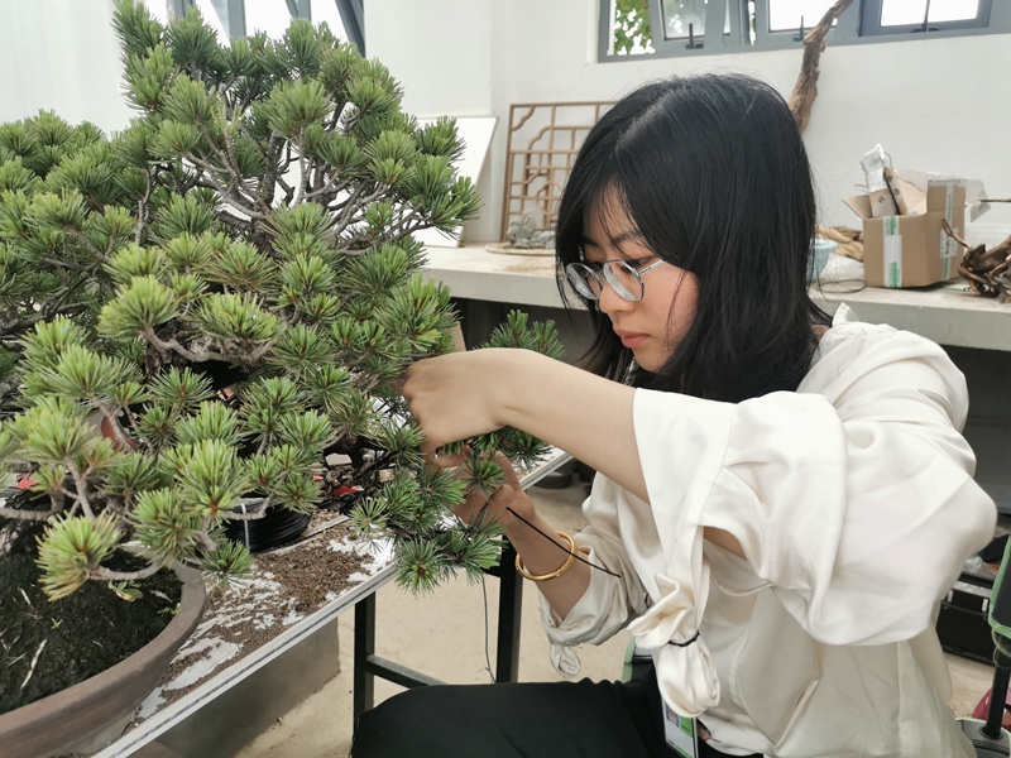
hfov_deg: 65.3
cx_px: 506
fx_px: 789
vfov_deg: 51.4
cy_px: 379
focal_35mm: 27
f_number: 1.8
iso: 200
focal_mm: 5.58
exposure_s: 1/100
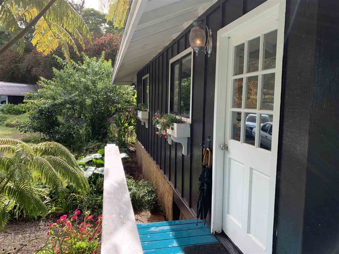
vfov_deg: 53.1
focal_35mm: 26
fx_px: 255
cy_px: 127
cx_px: 170
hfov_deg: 67.3
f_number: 1.8
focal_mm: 4.25
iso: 25
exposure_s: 1/232
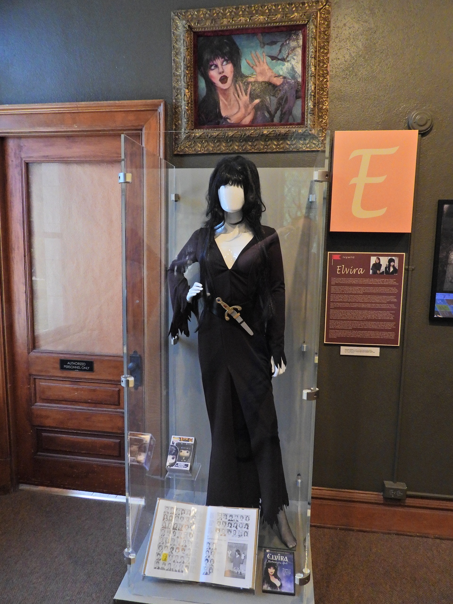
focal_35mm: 24
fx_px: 419
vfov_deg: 71.6
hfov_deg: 56.8
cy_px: 302
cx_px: 226
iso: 500
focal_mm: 4.3
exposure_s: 1/30
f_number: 2.8
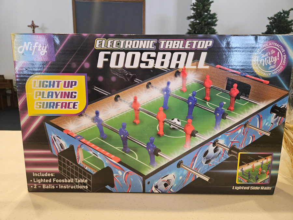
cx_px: 146
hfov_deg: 73.9
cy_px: 110
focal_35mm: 23
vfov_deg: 58.9
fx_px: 195
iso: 800
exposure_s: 1/120
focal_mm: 5.4
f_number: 1.8
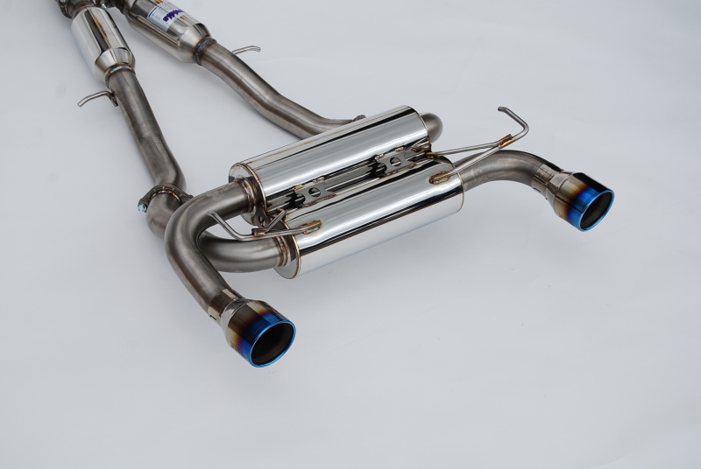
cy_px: 234
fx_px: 1609
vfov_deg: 16.6
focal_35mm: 82
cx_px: 350
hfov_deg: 24.6
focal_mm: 55
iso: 100
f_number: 8
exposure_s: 1/250
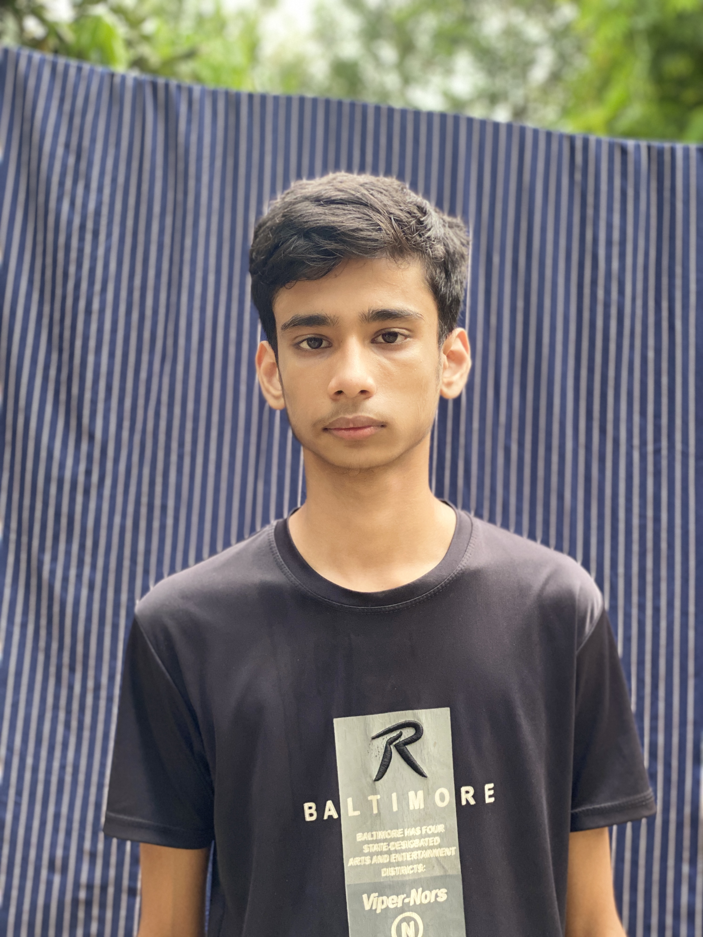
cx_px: 352
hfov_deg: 28.0
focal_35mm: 52
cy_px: 468
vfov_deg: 36.8
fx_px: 1408
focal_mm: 6
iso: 160
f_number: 2
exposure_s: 1/122
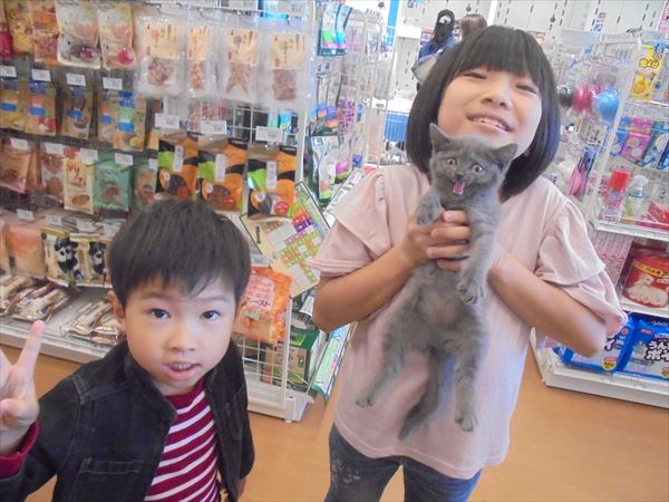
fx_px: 502
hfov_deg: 67.3
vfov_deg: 53.1
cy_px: 251
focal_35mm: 26
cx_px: 334
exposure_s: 1/80
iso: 800
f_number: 3.5
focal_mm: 4.6
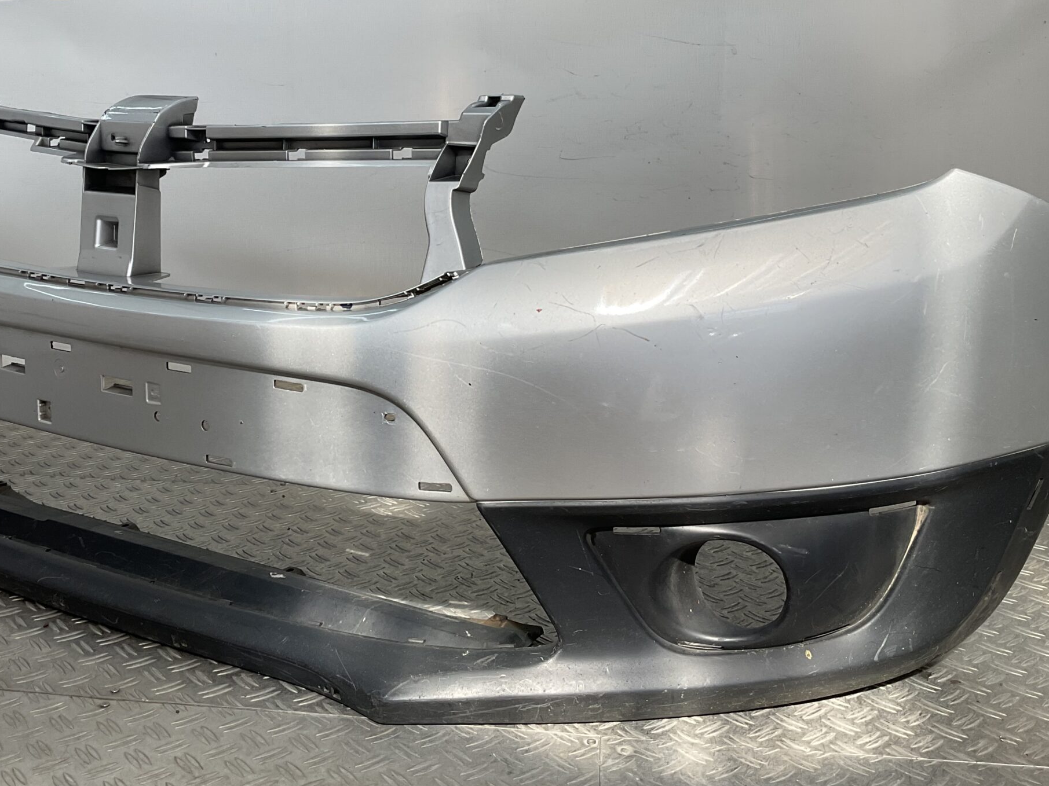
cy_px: 267
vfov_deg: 34.8
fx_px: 1242
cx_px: 430
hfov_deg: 45.6
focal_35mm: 41
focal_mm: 3
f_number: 1.8
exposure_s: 1/367
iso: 16
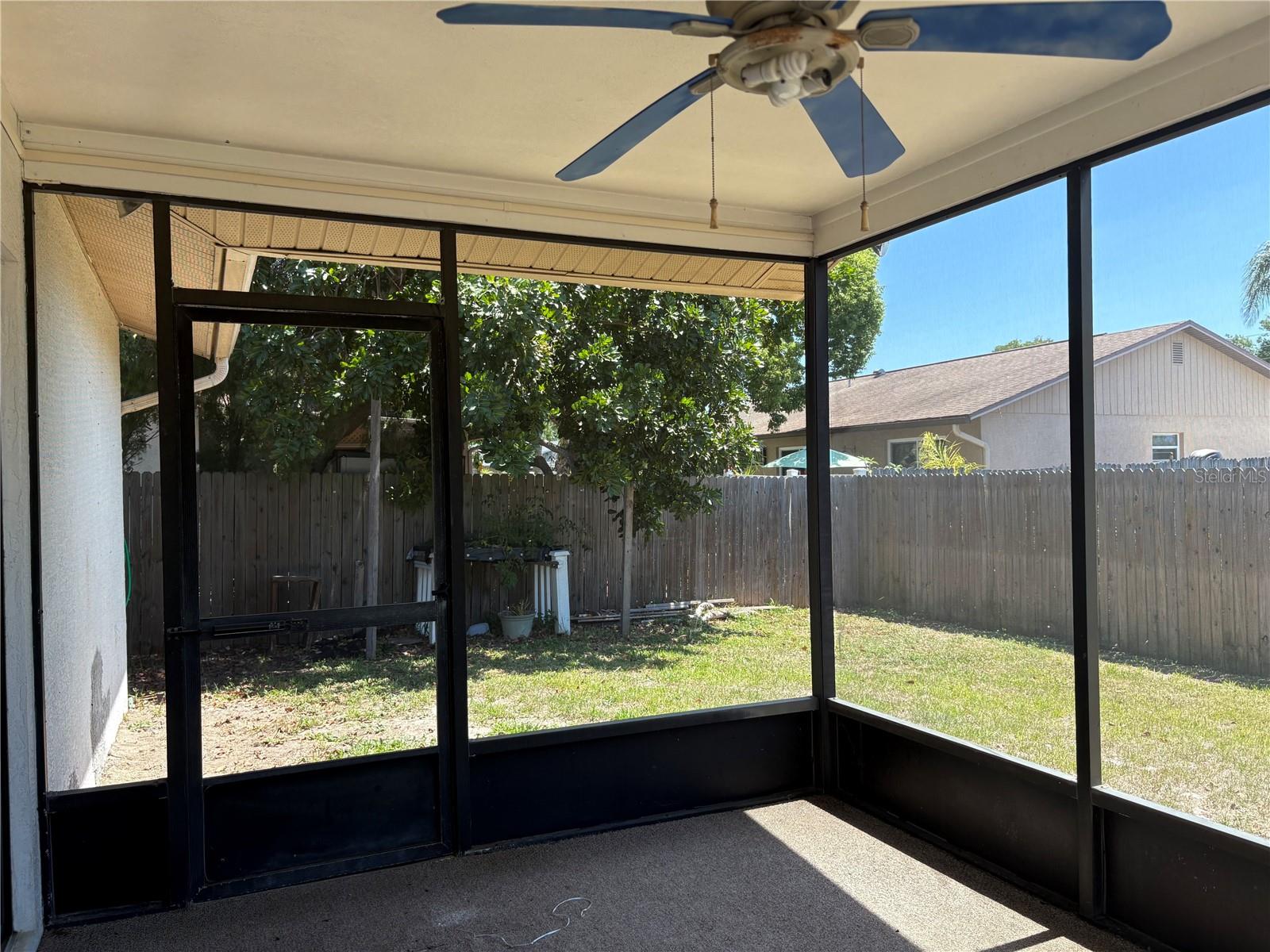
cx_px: 635
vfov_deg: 53.1
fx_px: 954
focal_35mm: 26
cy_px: 476
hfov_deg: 67.3
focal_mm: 5.96
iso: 64
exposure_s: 1/694
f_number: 1.6
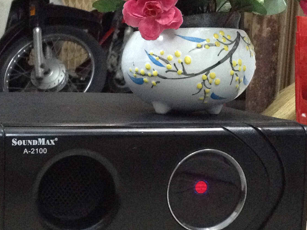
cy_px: 142
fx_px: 717
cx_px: 121
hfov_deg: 24.1
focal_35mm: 81
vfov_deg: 18.1
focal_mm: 4.28
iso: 500
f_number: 2.4
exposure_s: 1/17
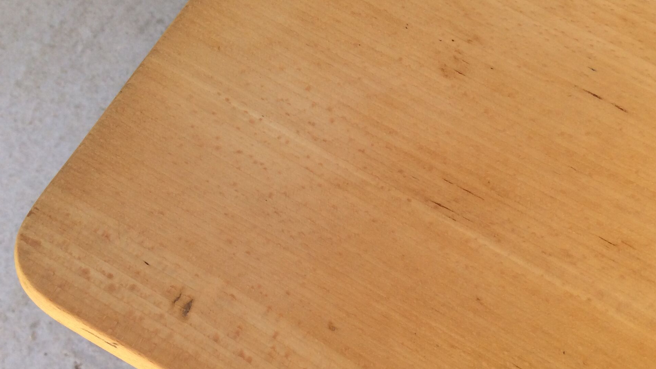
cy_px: 311
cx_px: 329
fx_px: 818
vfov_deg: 24.9
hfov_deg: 43.7
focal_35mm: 47
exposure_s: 1/349
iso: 32
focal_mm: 3.3
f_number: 2.4
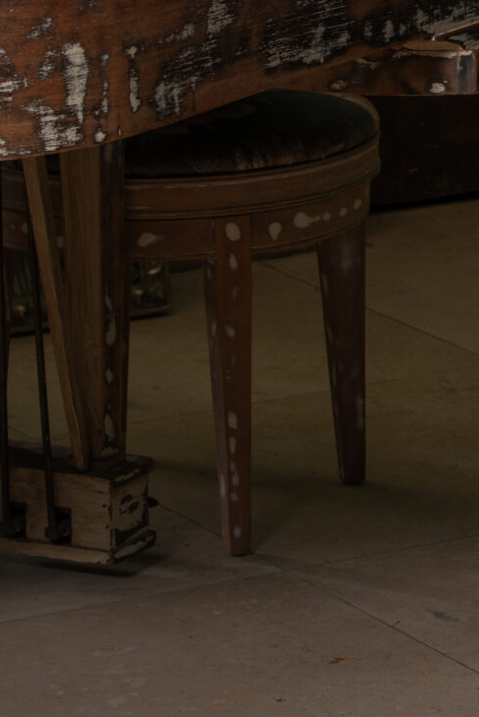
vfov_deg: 8.2
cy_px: -312
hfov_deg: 5.5
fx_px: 4905
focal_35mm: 246
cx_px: 785
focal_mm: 70
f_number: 8
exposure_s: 1/200
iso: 160
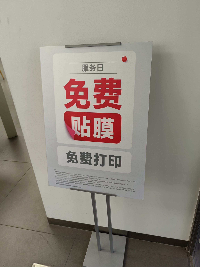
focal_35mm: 27
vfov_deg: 65.3
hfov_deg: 51.4
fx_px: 208
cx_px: 100
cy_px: 134
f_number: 1.9
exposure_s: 1/100
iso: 64
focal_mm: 5.52
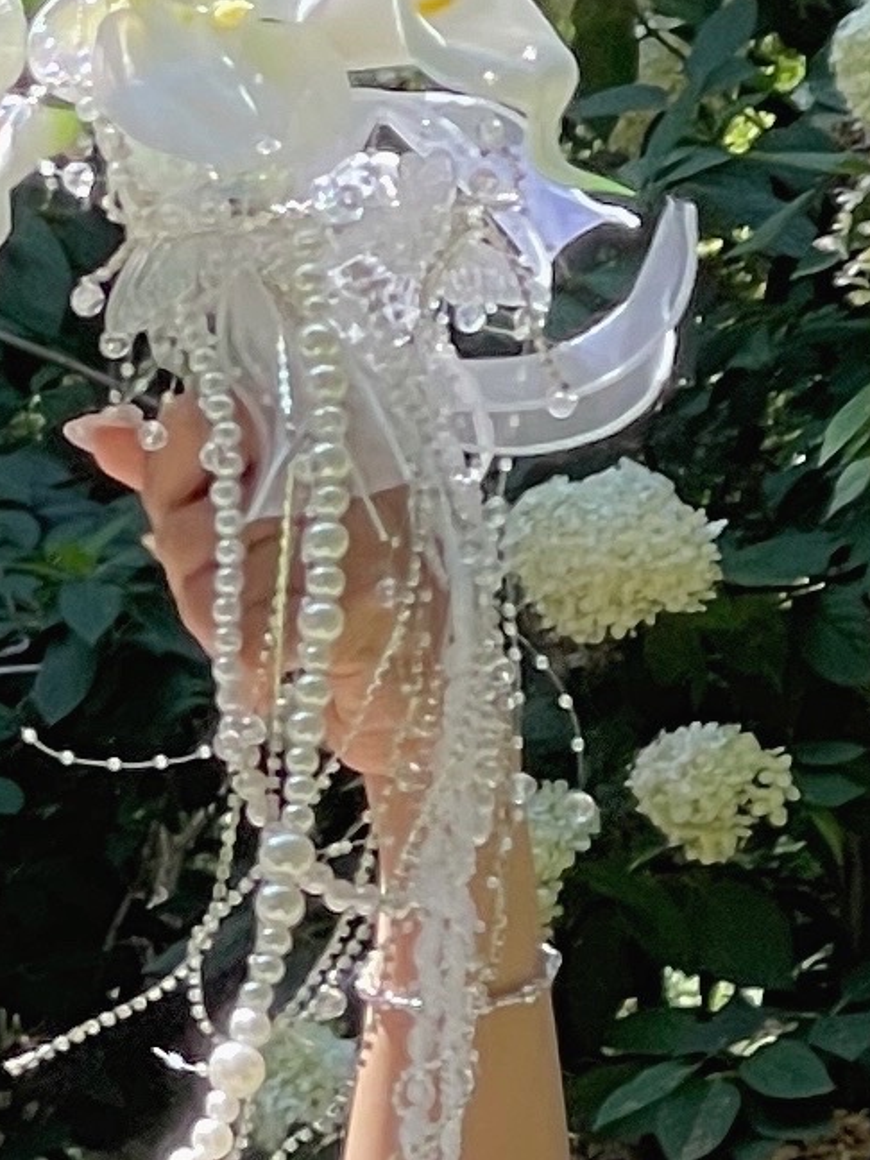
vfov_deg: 5.0
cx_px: -1799
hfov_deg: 3.6
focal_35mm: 398
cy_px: 1450
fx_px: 13337
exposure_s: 1/215
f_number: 2.2
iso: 20
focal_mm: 7.5
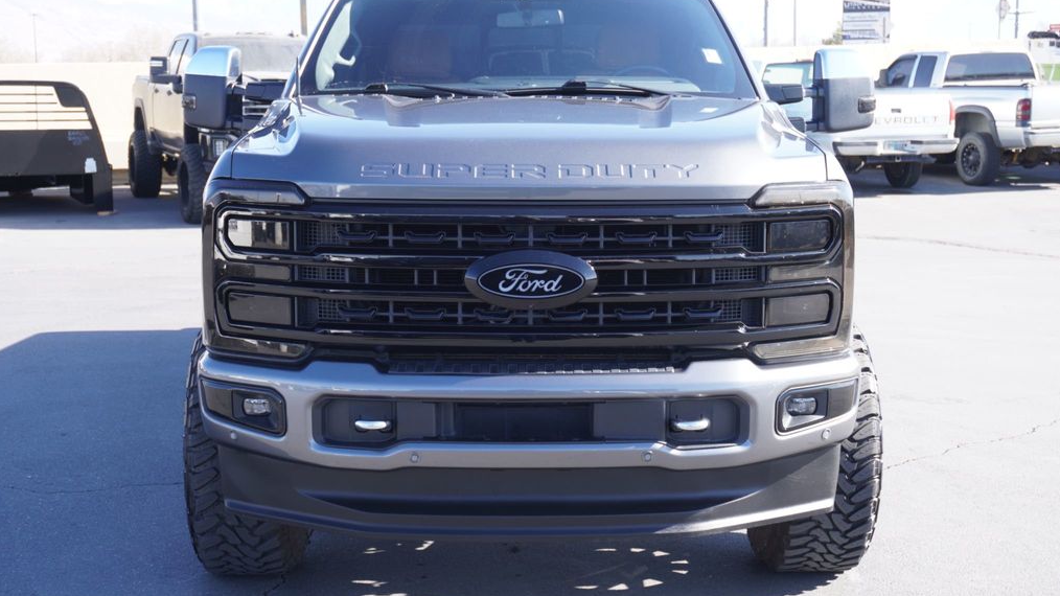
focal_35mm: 54
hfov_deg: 38.5
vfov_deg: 22.2
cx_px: 532
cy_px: 312
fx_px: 1518
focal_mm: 34
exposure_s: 1/80
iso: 100
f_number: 6.3
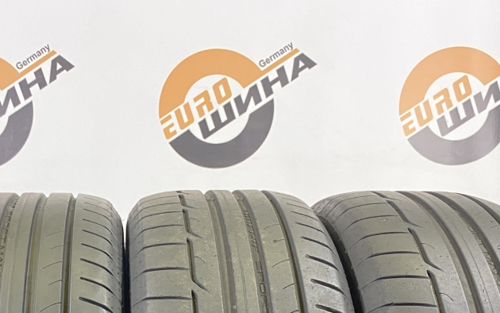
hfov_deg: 35.6
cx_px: 134
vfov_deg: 21.9
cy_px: 346
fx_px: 763
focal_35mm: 56
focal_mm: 4.25
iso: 400
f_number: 1.8
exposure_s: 1/33
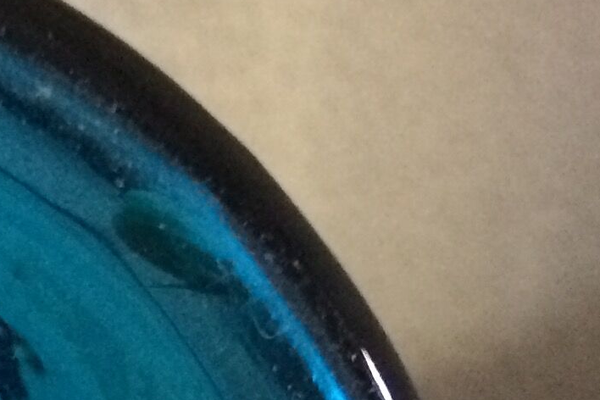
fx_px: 2316
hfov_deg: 13.9
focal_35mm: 139
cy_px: 797
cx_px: -269
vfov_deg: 9.3
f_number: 2.2
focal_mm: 4.15
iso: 320
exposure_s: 1/17
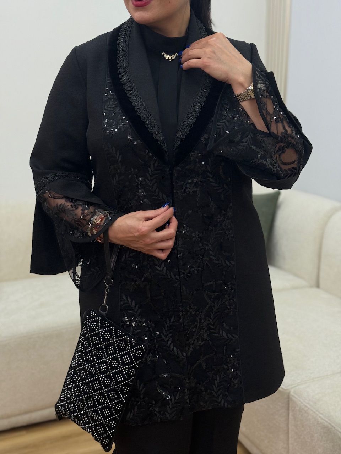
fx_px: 630
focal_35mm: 48
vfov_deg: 39.7
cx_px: 170
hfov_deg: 30.3
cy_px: 227
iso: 64
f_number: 1.78
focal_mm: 6.76
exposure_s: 1/962
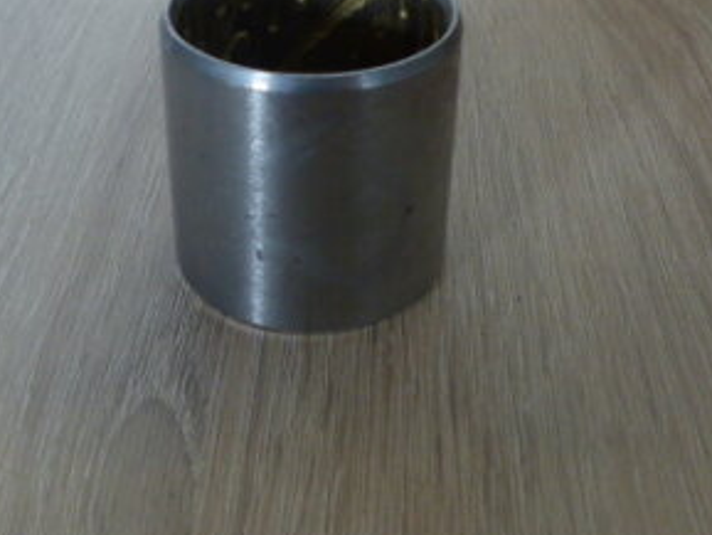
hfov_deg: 35.4
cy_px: 141
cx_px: 293
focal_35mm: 54
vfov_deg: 26.7
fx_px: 1111
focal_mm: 4.5
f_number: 2.8
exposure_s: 1/60
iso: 200
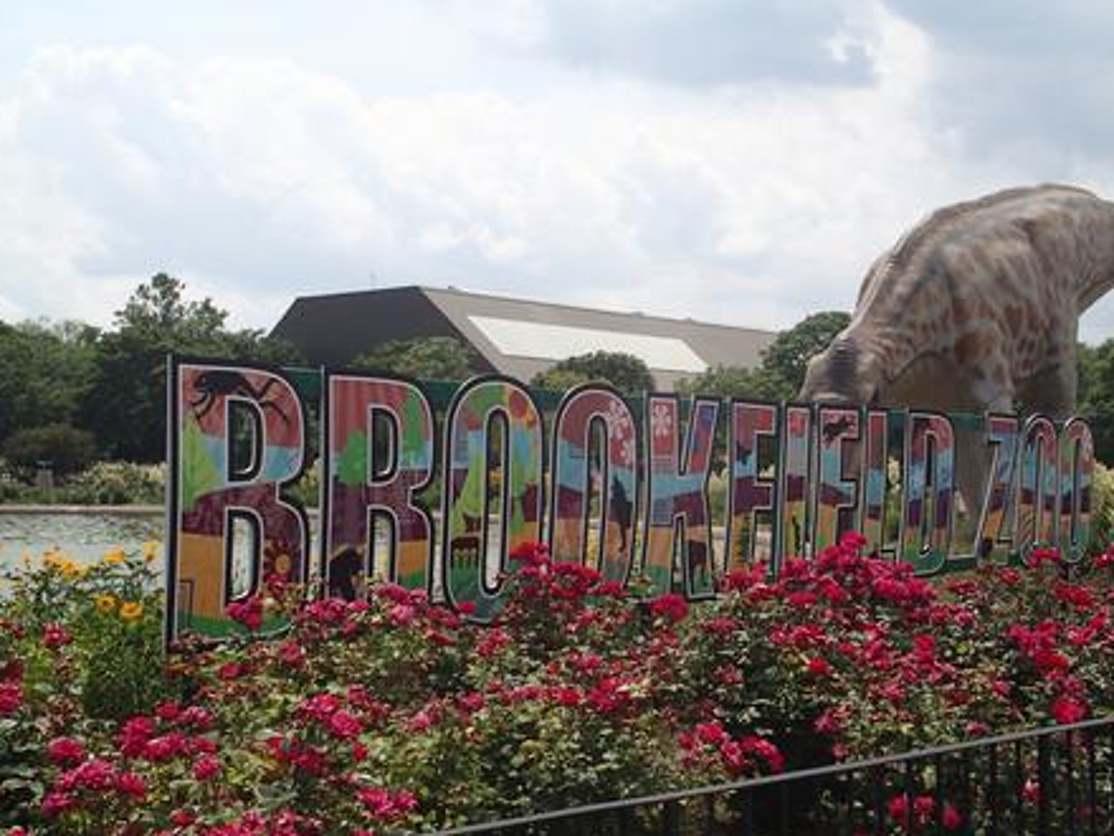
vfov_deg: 32.9
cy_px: 423
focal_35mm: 44
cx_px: 552
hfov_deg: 42.9
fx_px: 1416
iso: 100
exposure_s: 1/160
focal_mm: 7.9
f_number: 11
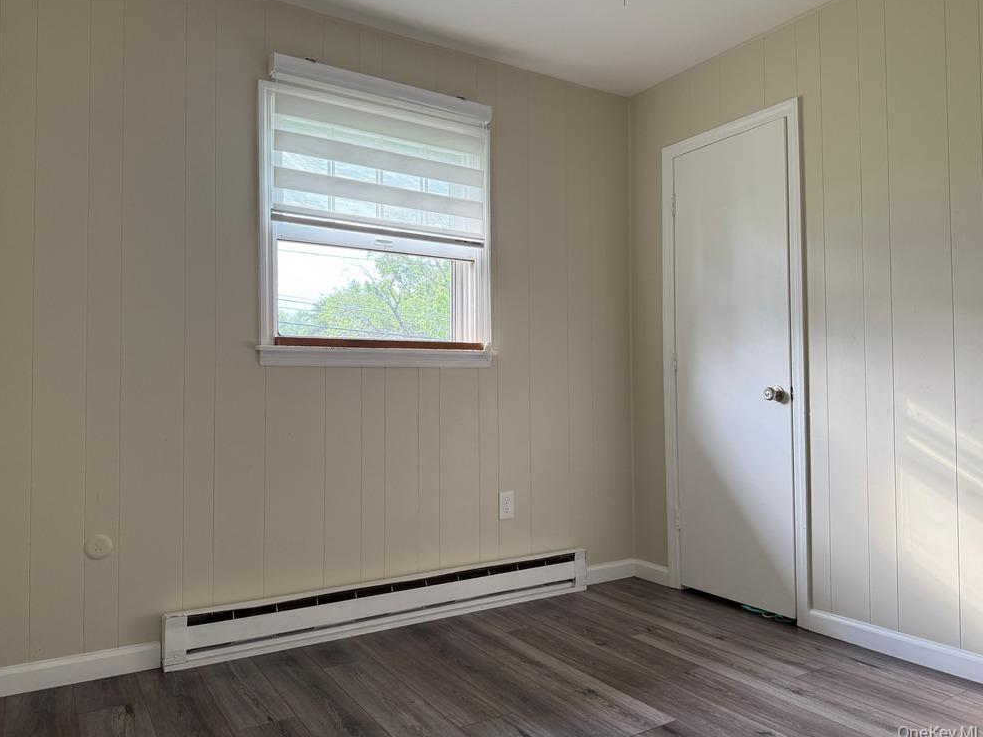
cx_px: 487
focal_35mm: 25
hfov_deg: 69.4
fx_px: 710
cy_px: 361
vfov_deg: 54.9
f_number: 1.78
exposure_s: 1/85
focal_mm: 6.76
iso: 200
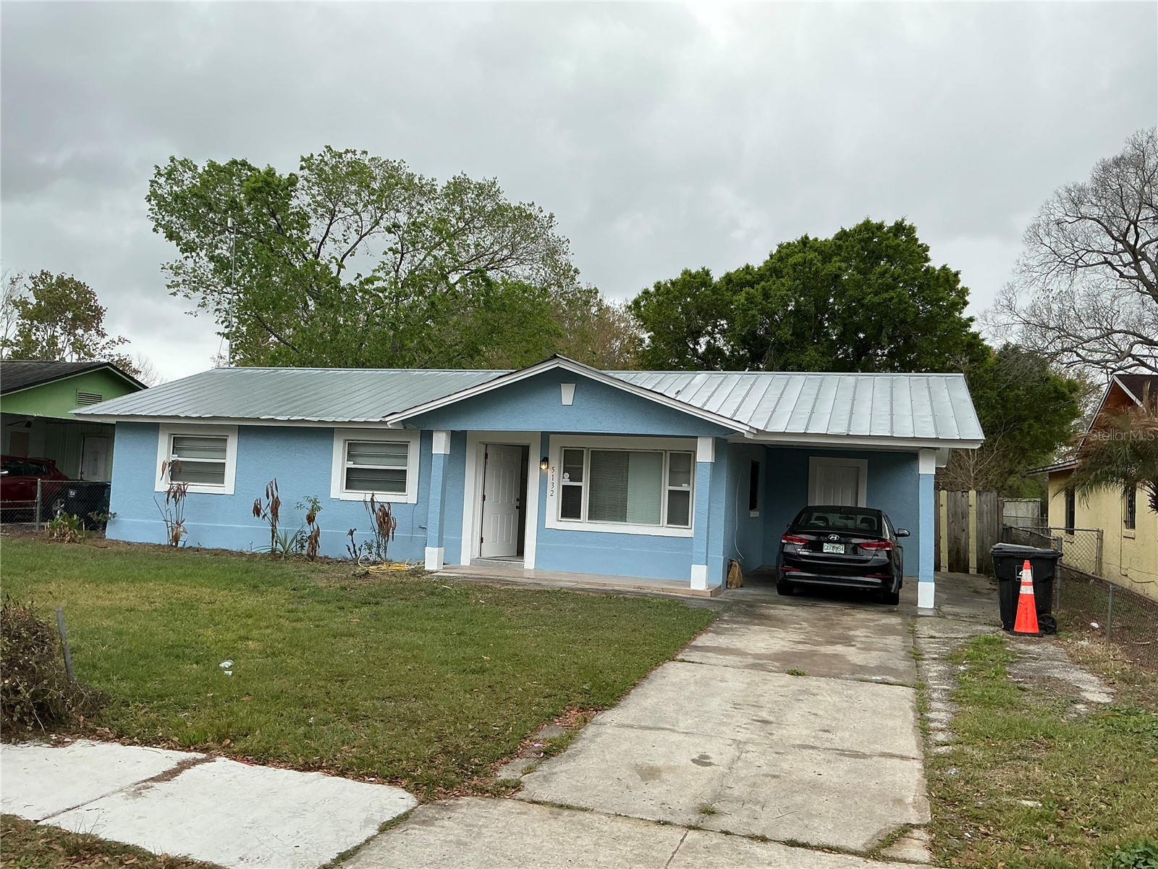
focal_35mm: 28
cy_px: 434
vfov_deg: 49.7
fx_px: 937
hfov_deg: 63.4
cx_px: 579
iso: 25
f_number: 1.8
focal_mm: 3
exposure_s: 1/1076
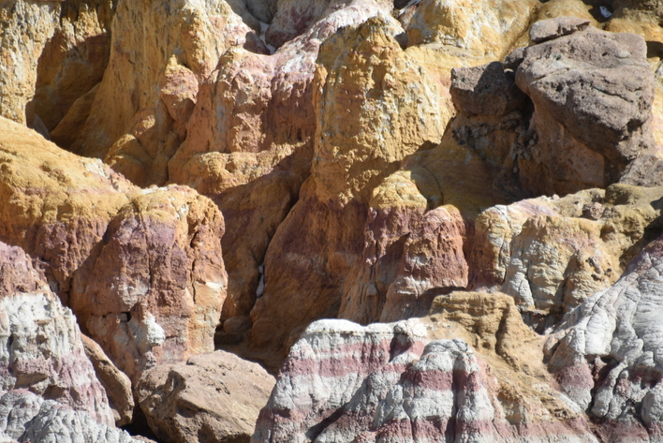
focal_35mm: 542
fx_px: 9988
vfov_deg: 2.5
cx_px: 346
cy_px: 214
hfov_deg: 3.8
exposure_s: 1/640
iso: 110
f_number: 5.6
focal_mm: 300
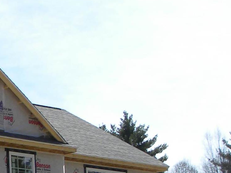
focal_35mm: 108
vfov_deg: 13.1
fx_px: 721
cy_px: 240
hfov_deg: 15.4
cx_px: -196
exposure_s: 1/317
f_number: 5.6
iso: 64
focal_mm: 4.6
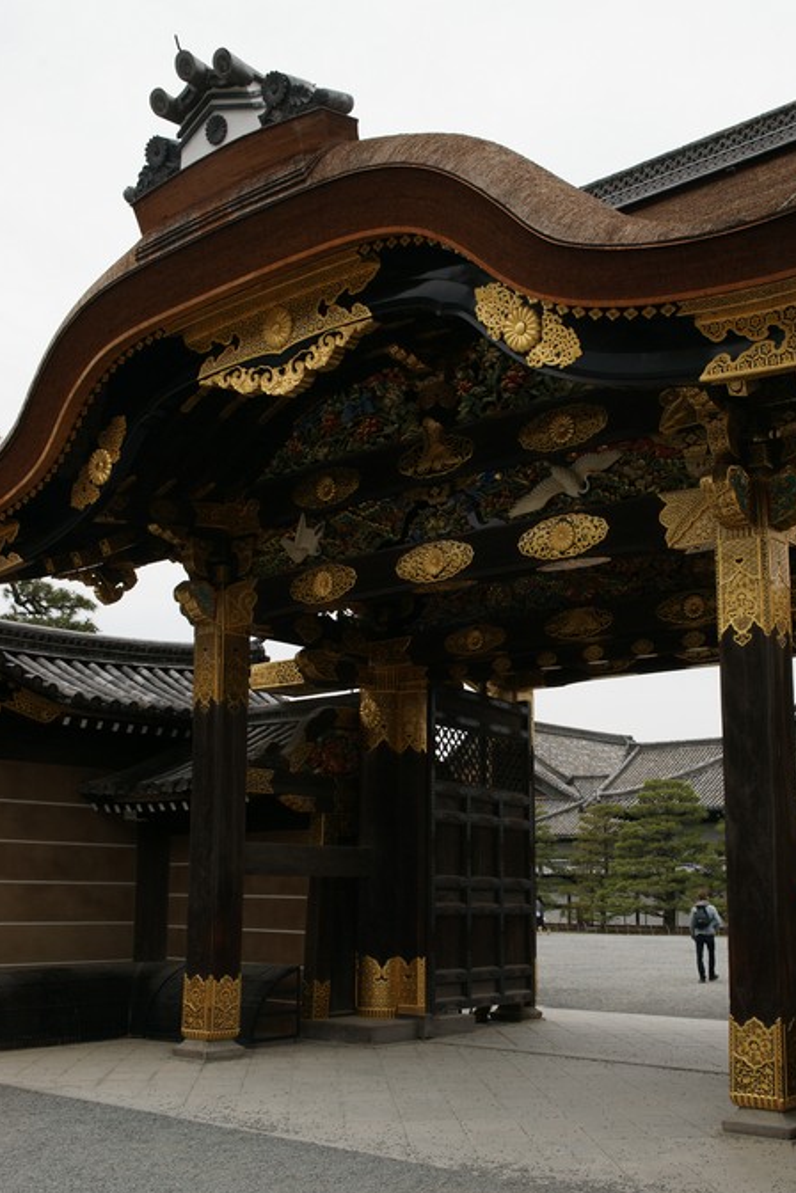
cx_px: 444
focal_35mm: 40
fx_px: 1327
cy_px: 652
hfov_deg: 33.4
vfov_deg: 48.4
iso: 400
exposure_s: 1/320
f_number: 11
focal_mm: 35
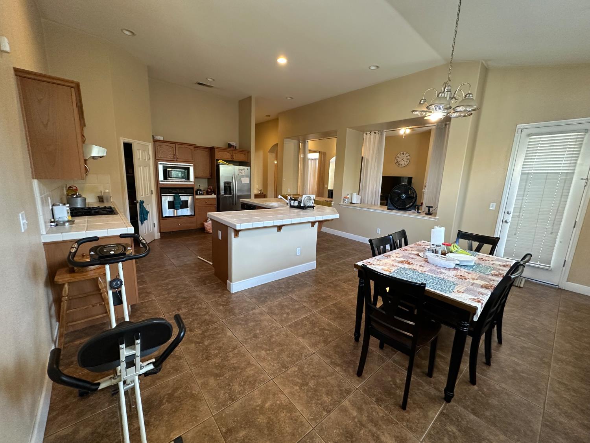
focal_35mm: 14
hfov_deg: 102.1
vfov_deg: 85.7
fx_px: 239
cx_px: 295
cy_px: 222
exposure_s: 1/60
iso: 250
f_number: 2.2
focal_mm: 2.22
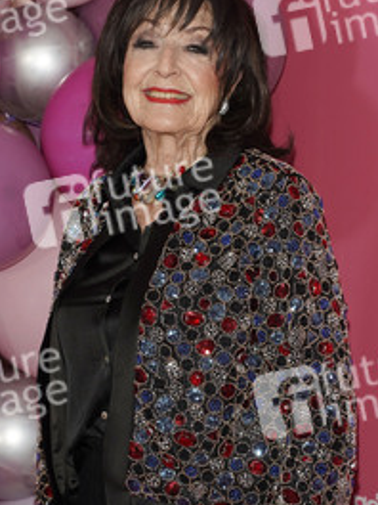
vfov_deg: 20.4
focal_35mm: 96
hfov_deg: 15.4
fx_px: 1398
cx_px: 178
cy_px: 298
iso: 640
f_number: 6.3
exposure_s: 1/160
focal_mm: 66
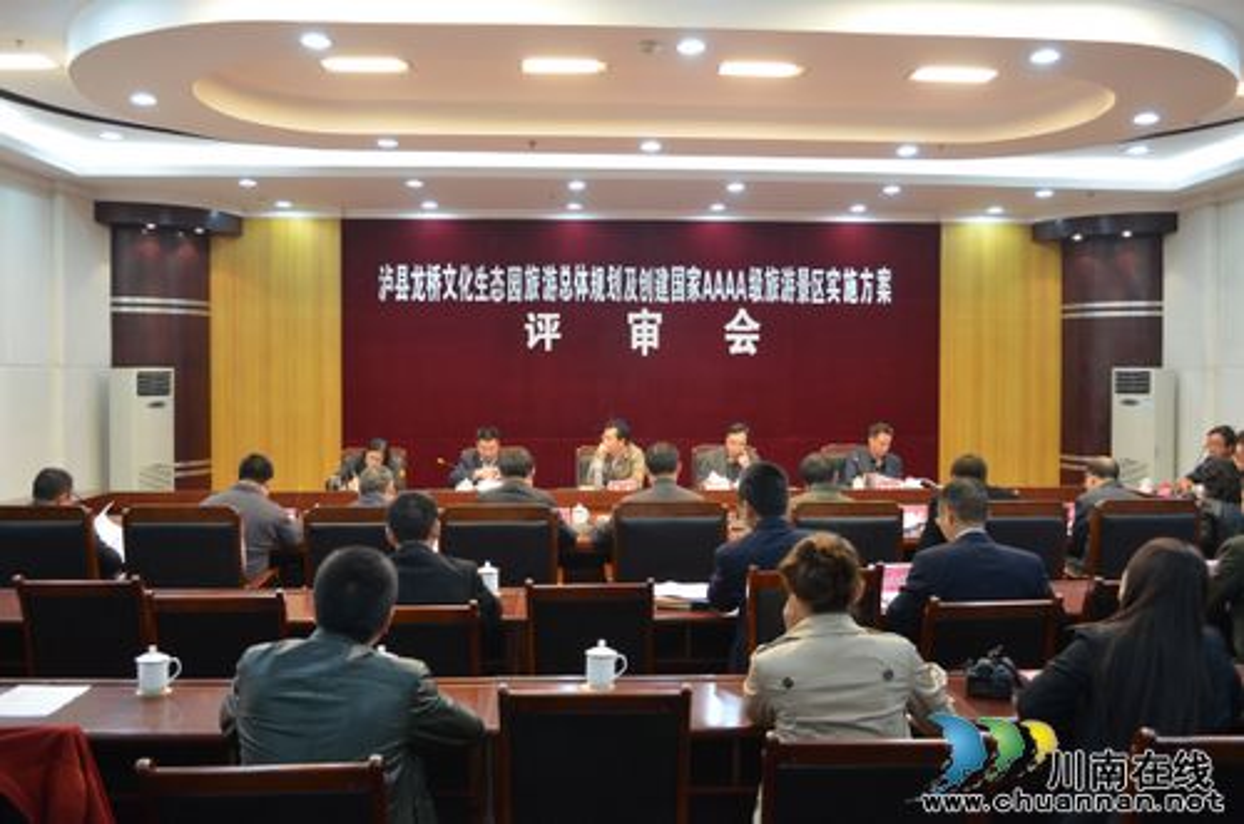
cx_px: 622
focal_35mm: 33
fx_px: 1138
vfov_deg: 39.8
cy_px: 412
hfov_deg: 57.3
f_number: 4
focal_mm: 22
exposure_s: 1/50
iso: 800
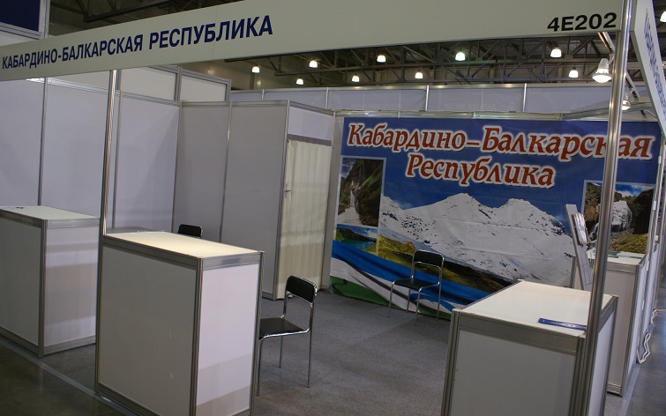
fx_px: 508
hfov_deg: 66.5
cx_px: 332
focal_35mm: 28
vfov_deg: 44.5
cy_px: 202
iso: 200
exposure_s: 1/30
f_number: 3.5
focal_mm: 18
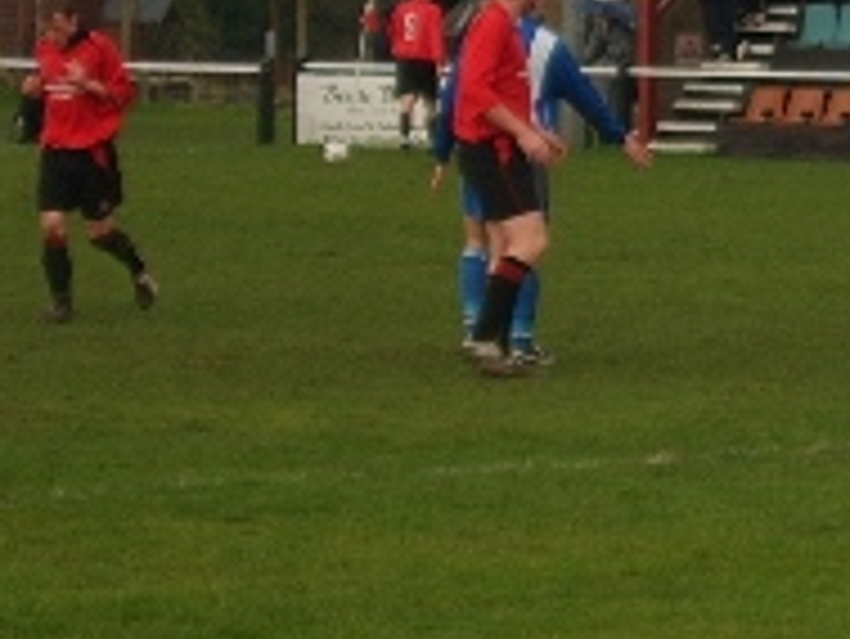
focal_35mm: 276
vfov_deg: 5.4
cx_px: 1295
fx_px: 6782
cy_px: 36
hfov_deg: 7.1
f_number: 4.9
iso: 50
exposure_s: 1/78
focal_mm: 22.74
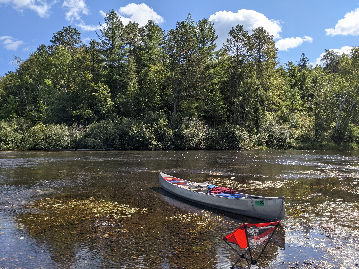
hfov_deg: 65.3
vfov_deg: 51.4
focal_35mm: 27
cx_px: 180
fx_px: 280
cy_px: 134
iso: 52
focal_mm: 4.38
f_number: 1.73
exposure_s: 1/2933
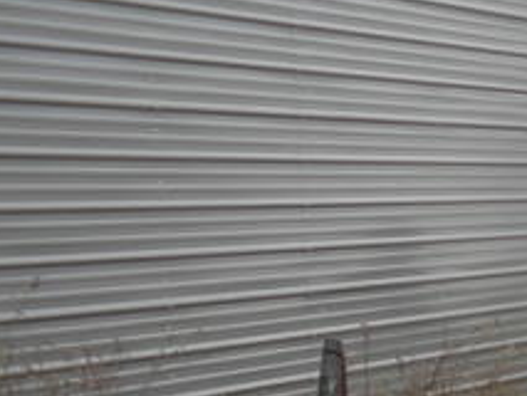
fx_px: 2376
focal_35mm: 156
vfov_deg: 9.1
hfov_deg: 11.6
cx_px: 975
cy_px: 699
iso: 64
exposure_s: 1/108
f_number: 3.5
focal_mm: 6.6
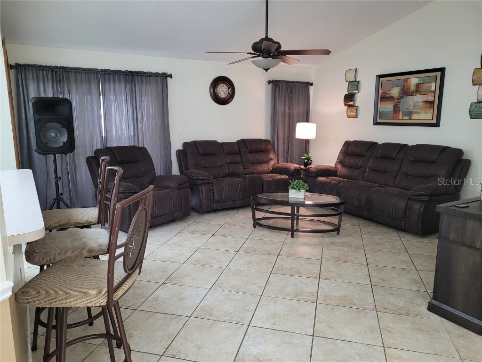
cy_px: 181
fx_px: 362
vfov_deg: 53.1
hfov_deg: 67.3
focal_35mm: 26
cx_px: 241
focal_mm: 5.4
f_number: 1.8
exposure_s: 1/40
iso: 320
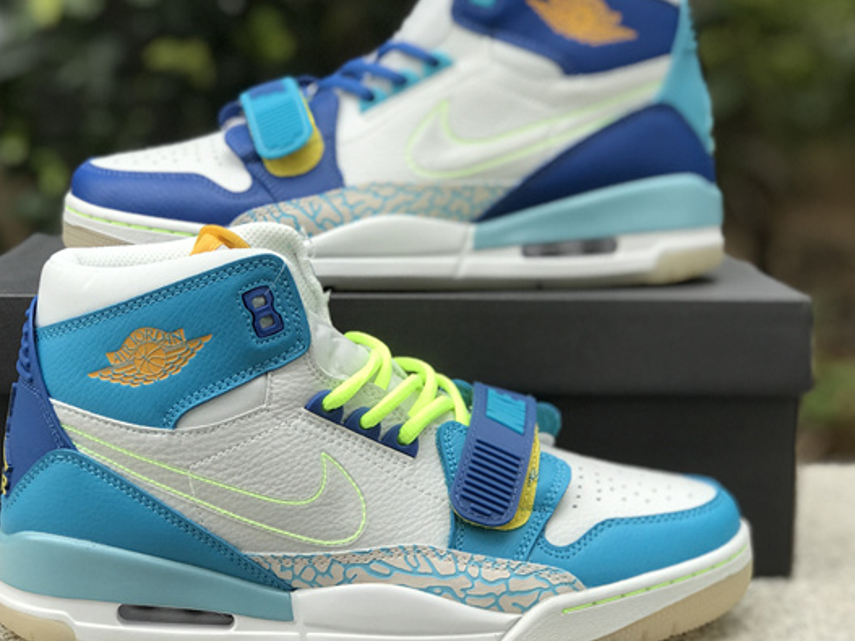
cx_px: 406
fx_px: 1976
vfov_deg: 18.4
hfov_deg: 24.4
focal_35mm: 80
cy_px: 306
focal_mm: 6.6
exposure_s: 1/100
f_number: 2.8
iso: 40
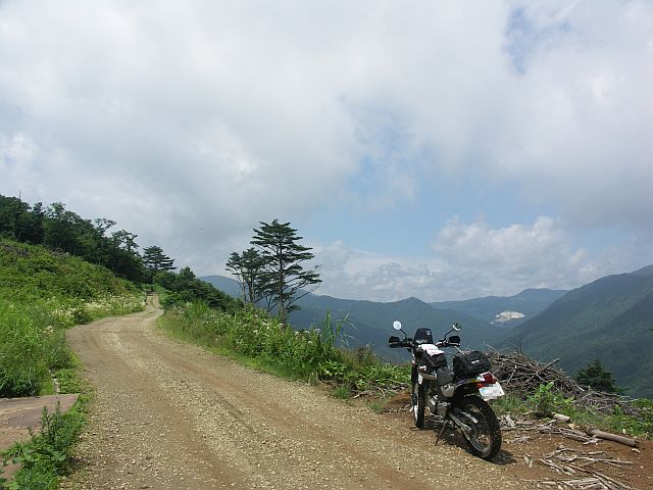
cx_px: 326
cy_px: 245
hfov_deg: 63.4
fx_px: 528
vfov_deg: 49.7
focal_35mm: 28
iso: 50
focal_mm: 7.2
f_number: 6.3
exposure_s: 1/320
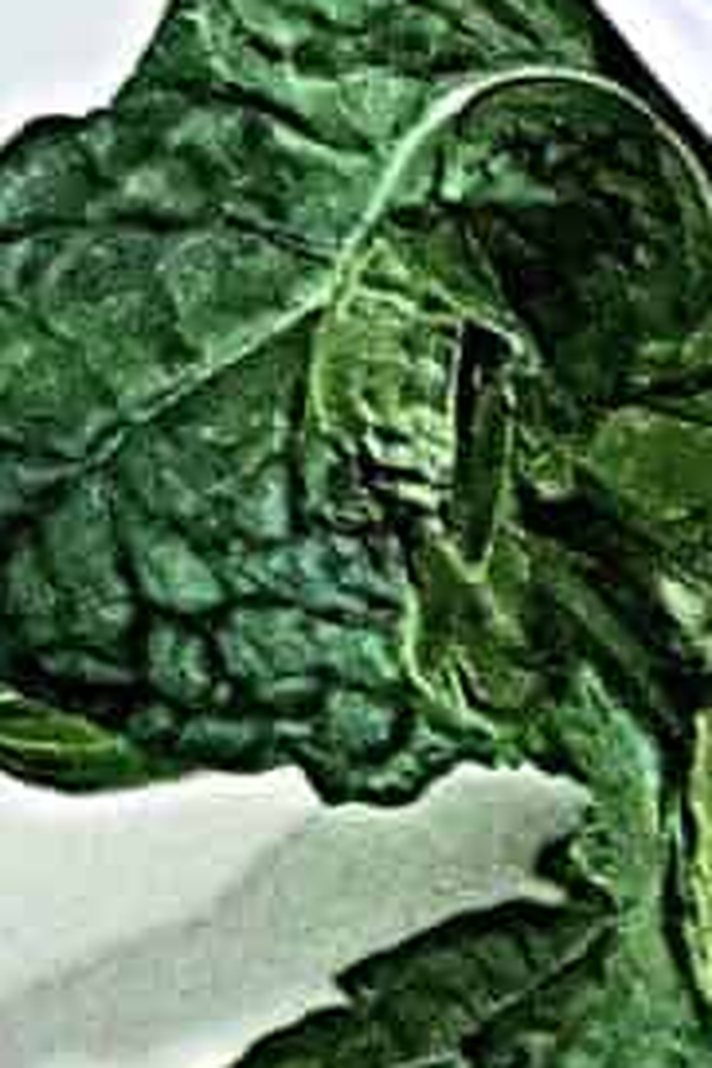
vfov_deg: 9.0
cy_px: 1459
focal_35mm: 224
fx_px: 6645
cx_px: 3310
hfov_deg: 5.1
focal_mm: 5.54
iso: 200
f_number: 1.8
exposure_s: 1/60.2
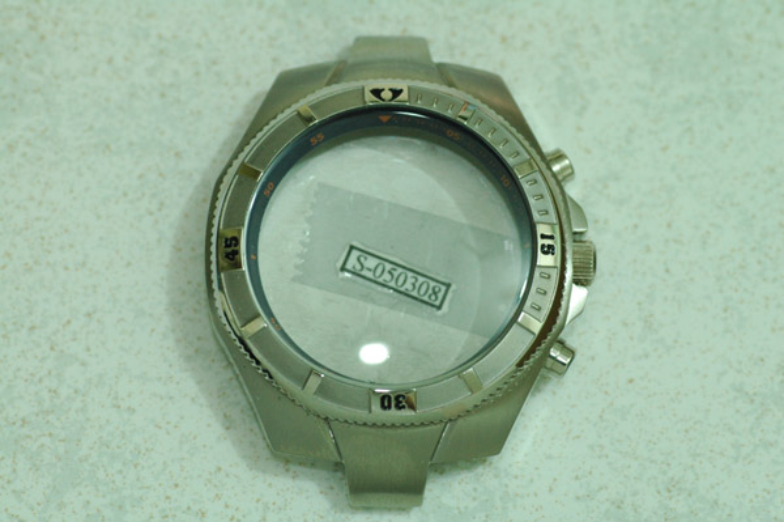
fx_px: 2938
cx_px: 392
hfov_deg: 15.2
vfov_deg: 10.1
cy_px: 261
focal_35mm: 135
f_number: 8
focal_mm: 90
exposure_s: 1/6
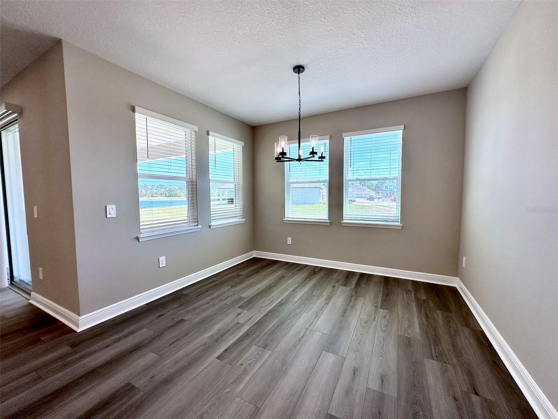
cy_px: 210
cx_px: 279
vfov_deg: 85.7
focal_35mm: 14
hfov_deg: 102.1
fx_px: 226
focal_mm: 2.22
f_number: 2.2
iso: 40
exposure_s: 1/216
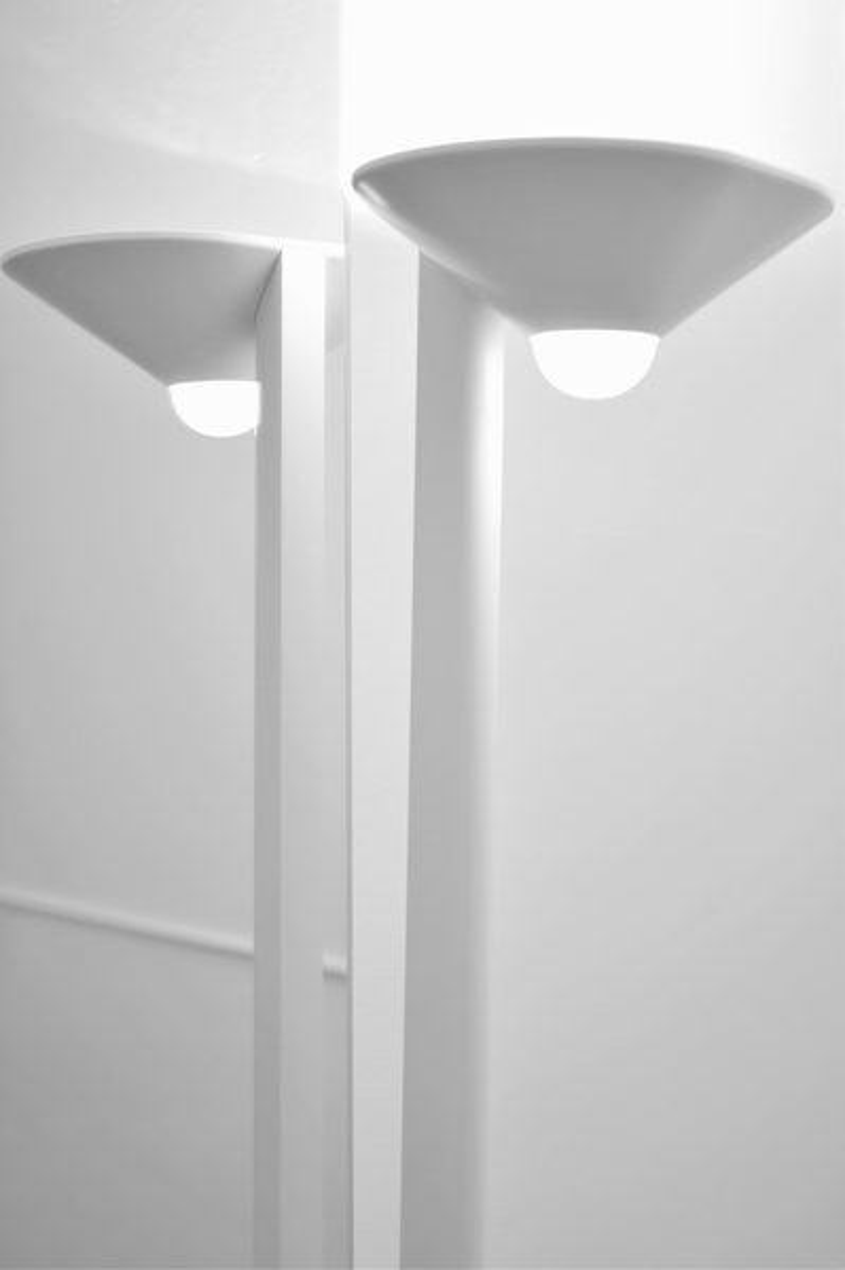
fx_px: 1852
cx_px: 422
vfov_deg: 37.9
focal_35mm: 52
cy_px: 635
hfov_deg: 25.7
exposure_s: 1/320
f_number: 1.8
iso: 800
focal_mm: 35
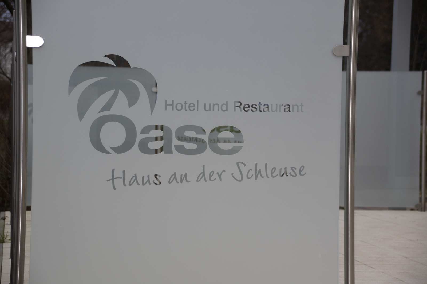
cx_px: 214
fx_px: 1333
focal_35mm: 112
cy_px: 142
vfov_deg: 12.1
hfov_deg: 18.2
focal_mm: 75
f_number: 5.6
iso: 125
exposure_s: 1/125
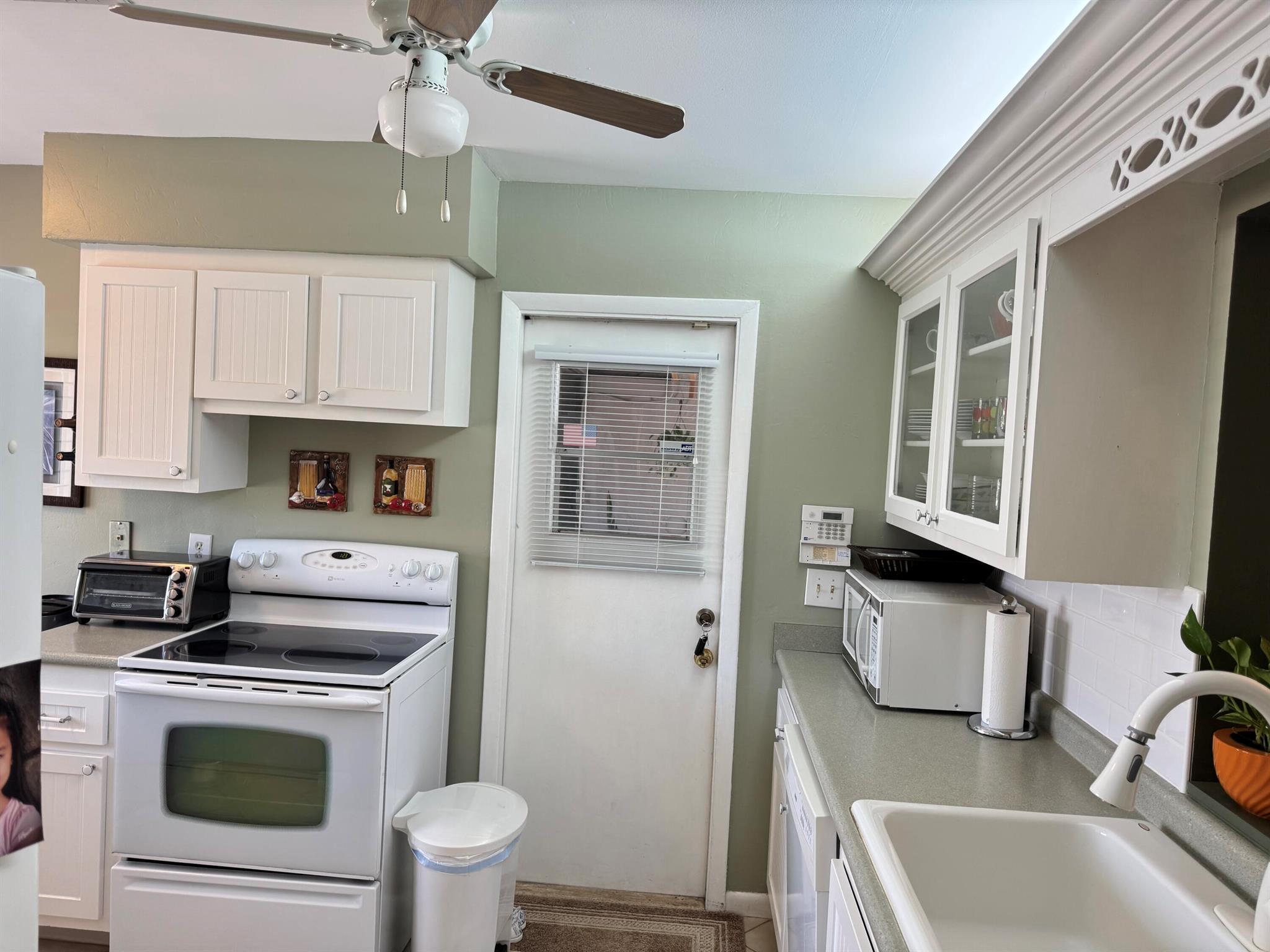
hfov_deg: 71.6
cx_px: 635
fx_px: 881
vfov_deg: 56.8
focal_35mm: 24
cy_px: 476
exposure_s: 1/120
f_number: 1.78
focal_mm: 6.76
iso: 160
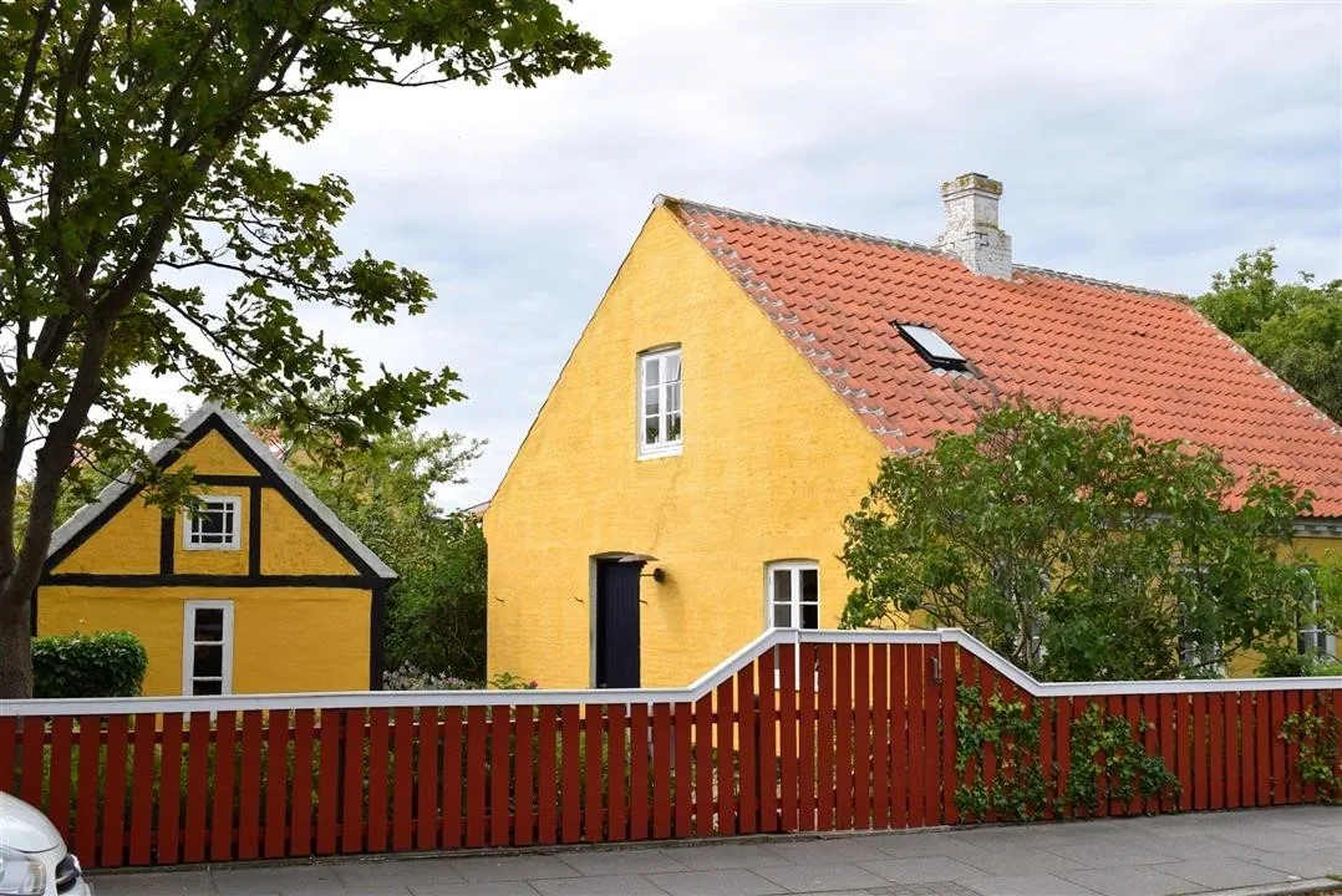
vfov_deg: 33.1
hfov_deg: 47.9
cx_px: 671
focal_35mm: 40
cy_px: 448
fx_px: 1510
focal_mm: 27
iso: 200
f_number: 10
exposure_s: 1/400
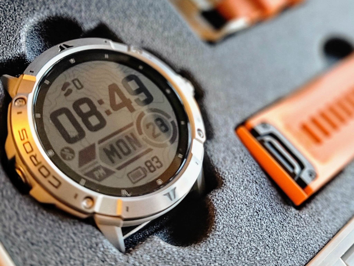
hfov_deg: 69.4
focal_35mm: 25
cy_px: 133
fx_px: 256
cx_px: 177
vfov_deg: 54.9
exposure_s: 1/60.2
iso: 400
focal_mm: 7
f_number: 1.8
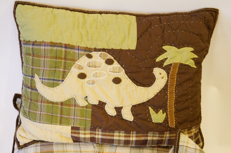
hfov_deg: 33.4
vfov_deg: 22.5
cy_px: 76
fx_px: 384
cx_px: 116
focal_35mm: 60
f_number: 5
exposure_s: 1/20
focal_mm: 40
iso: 3200
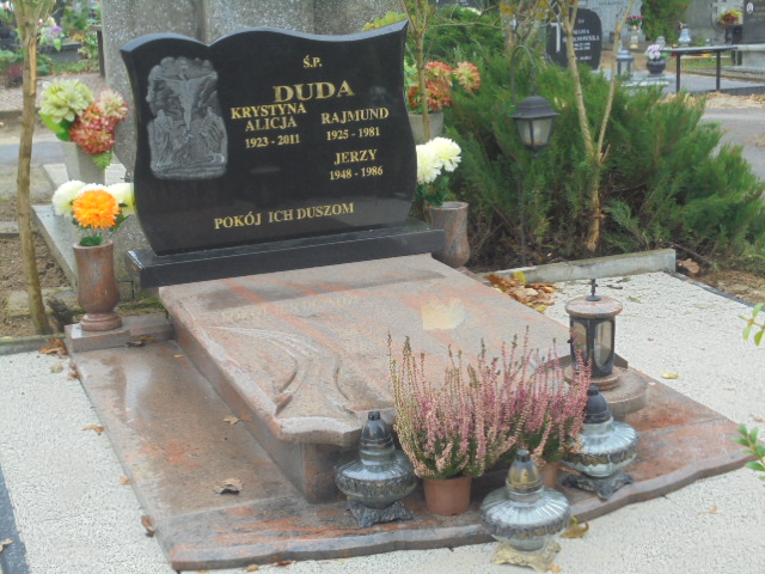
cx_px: 382
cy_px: 287
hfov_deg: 34.3
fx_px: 1238
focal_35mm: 56
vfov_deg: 26.1
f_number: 5.2
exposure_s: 1/30
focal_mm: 10.1
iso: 100
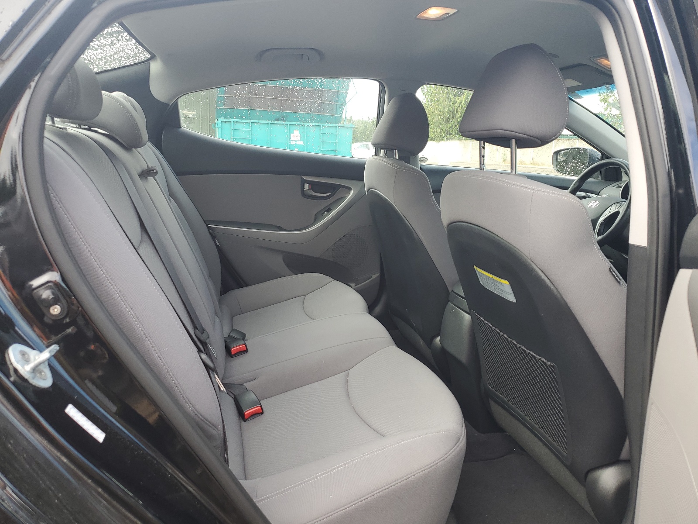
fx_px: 524
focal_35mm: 26
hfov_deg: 67.3
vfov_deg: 53.1
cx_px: 349
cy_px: 262
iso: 50
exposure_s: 1/204
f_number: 1.5
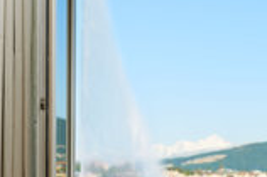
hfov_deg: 12.9
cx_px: 230
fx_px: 1171
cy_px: 182
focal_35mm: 158
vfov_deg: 8.6
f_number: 5.6
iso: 100
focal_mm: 52
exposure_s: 1/500
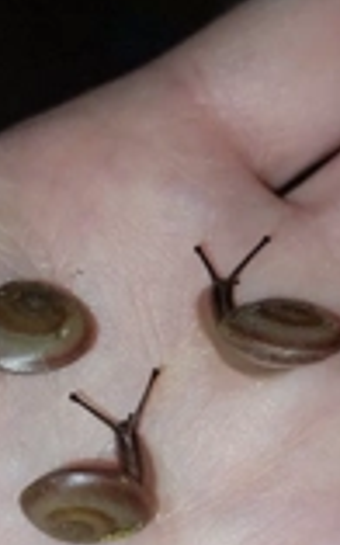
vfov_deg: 31.2
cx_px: 180
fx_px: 965
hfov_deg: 20.0
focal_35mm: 65
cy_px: 375
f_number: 1.8
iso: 25
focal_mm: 5.23
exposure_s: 1/196
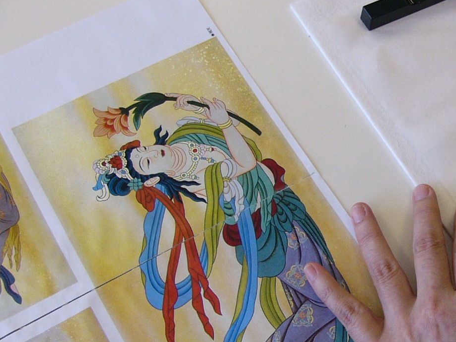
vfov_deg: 24.0
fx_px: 804
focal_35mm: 61
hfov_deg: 30.7
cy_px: 192
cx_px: 381
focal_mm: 4.6
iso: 75
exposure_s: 1/60
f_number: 2.8
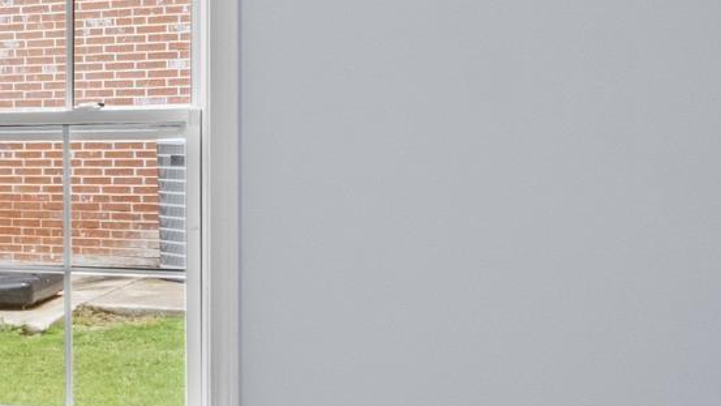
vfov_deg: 17.0
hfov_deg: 21.2
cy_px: 166
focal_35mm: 71
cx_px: -540
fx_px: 1357
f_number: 10
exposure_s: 1/1.25
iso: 400
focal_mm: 10
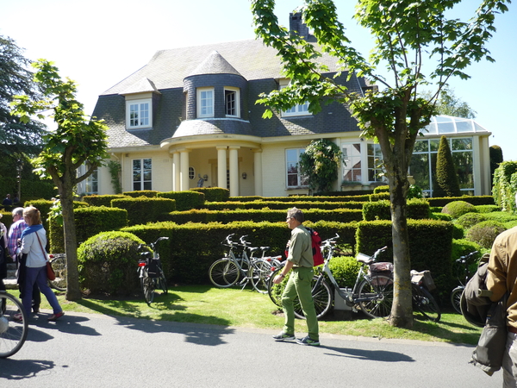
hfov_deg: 55.4
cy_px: 194
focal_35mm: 33
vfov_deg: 42.9
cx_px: 258
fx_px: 493
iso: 100
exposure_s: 1/400
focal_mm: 5.5
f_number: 2.8
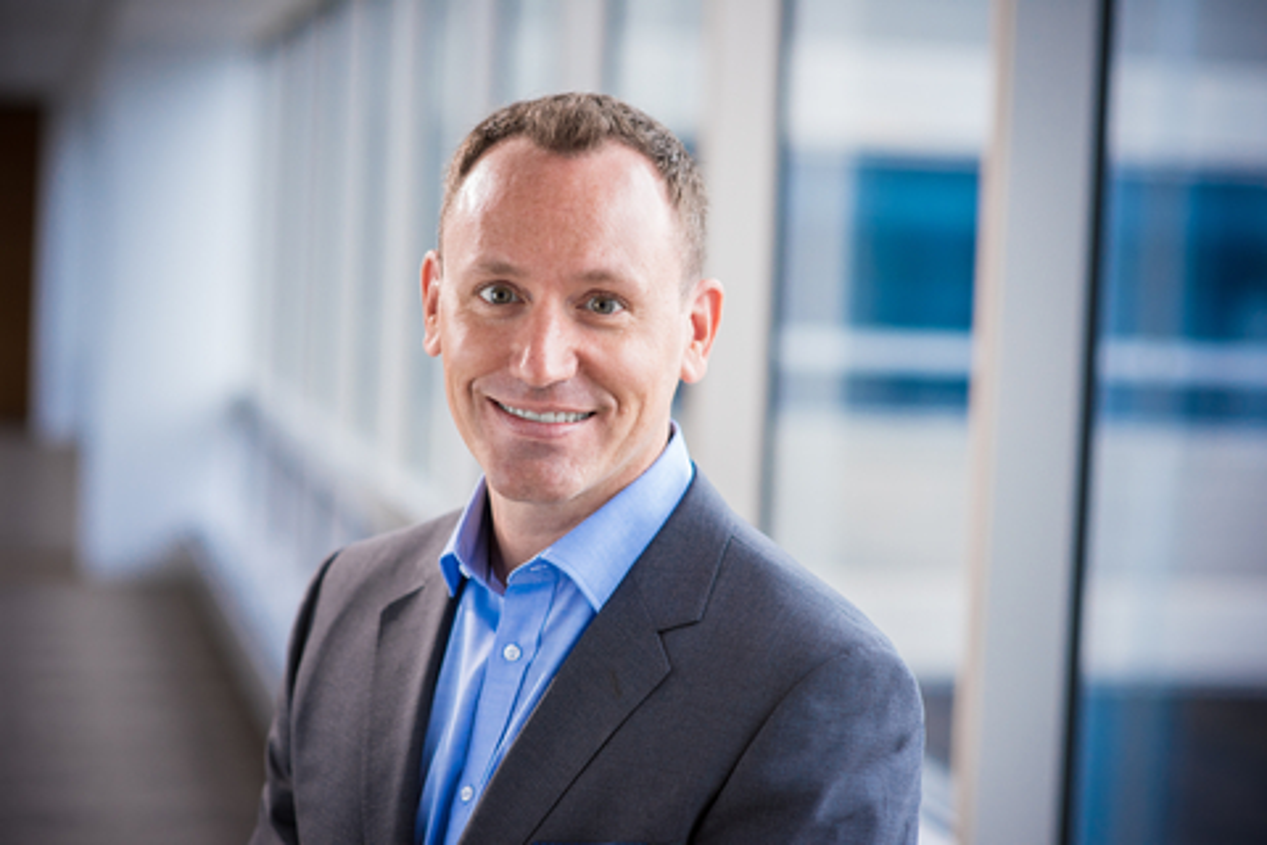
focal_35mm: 85
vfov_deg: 16.1
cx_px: 634
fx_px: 2991
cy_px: 422
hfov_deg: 23.9
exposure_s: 1/200
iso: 800
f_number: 2.8
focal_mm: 85
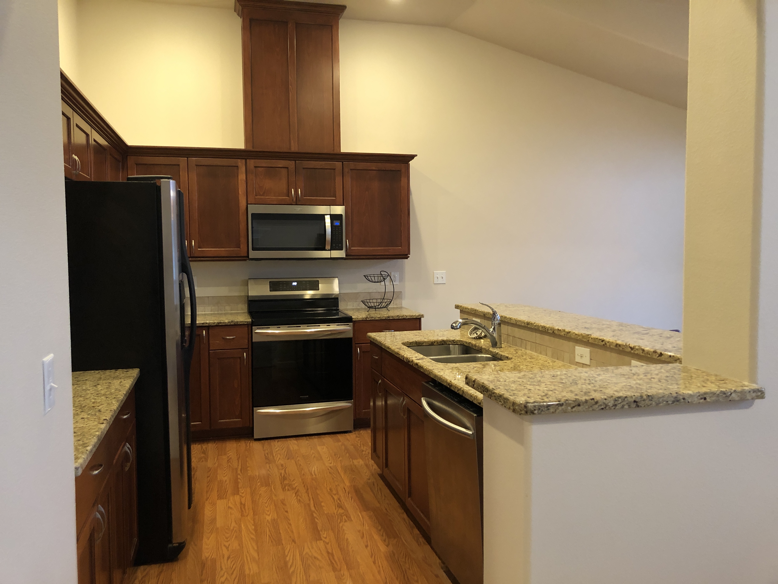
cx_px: 389
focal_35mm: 28
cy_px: 292
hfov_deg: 63.4
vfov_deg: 49.7
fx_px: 629
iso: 80
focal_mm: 3.99
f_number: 1.8
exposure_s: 1/15
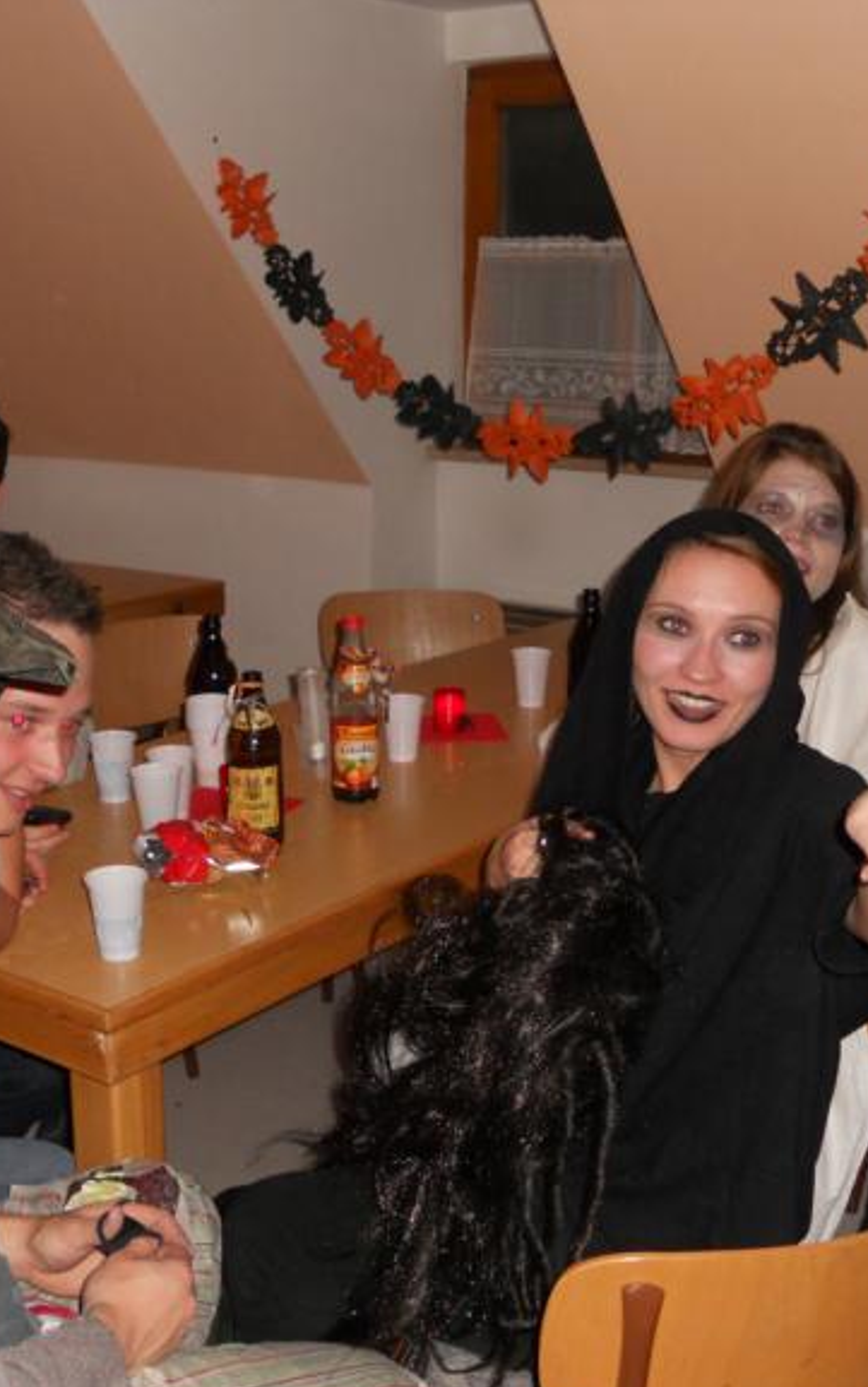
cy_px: 714
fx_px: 1778
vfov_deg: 42.6
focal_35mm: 47
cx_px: 356
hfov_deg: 27.4
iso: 250
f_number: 3.5
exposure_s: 1/25
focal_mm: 5.8
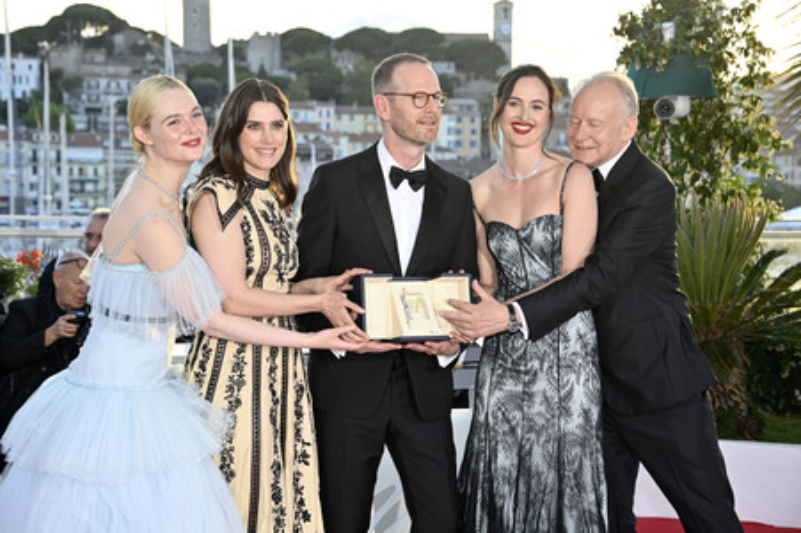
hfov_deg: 22.6
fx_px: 2001
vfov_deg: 15.2
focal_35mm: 90
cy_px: 266
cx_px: 400
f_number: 6.3
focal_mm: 90
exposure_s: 1/250
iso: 800
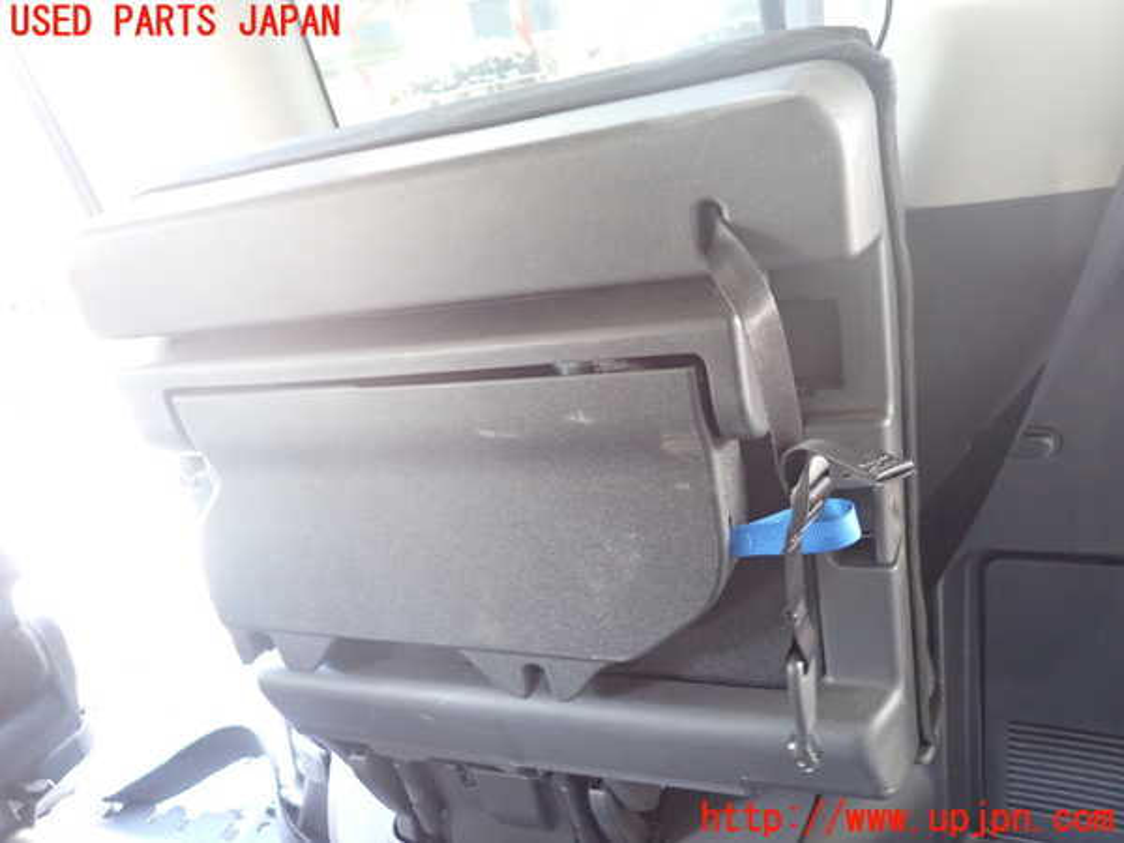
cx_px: 562
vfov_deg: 54.9
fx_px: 812
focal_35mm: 25
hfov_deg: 69.4
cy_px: 422
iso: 640
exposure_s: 1/30
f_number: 2
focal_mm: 4.5
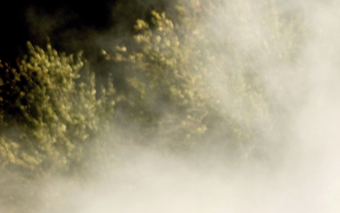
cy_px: 157
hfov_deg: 4.3
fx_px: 4503
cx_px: 405
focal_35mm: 486
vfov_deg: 2.7
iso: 560
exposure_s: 1/4000
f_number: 4
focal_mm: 200
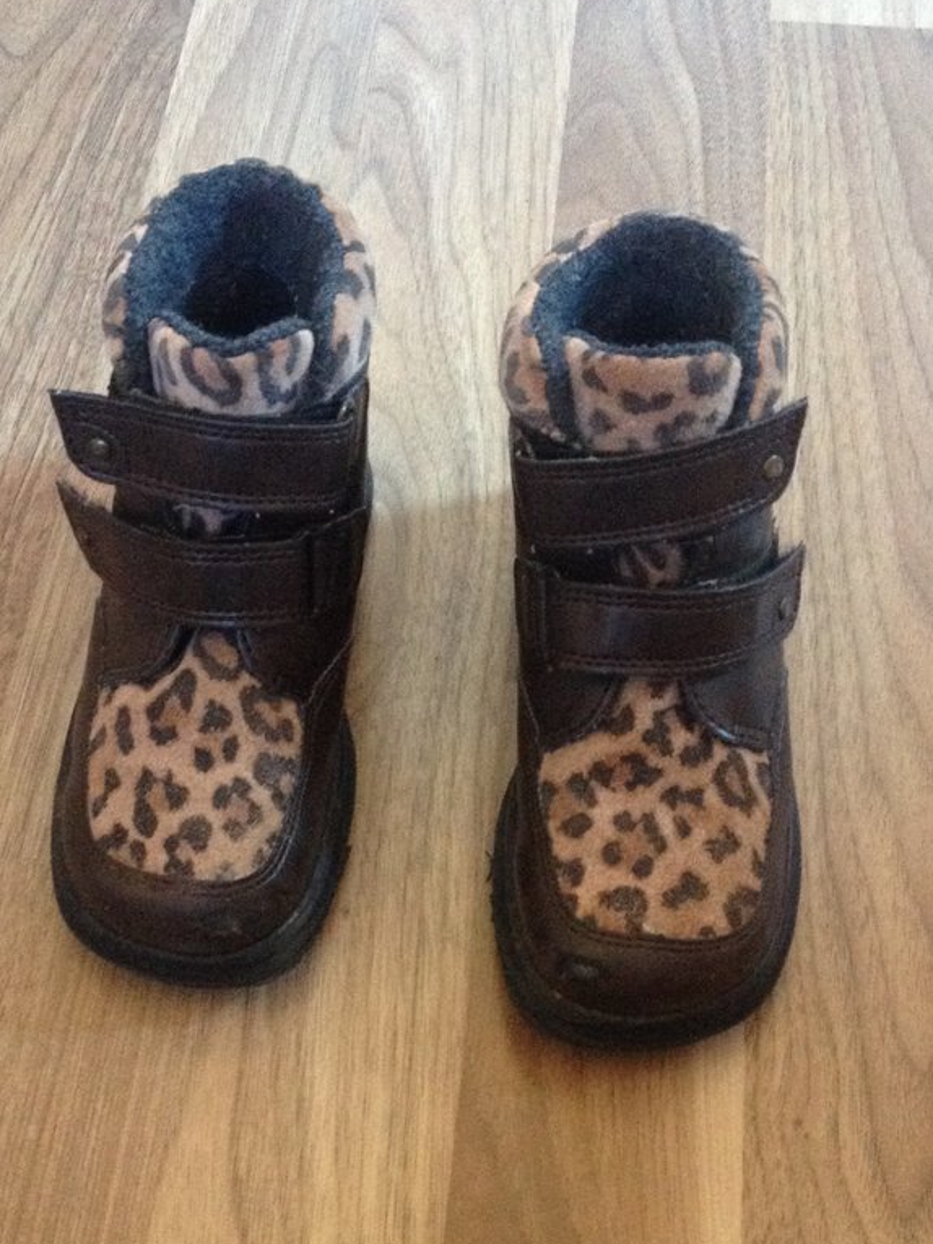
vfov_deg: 31.5
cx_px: 475
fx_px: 2192
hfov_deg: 24.0
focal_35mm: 61
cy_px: 776
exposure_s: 1/15
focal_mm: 4.28
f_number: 2.4
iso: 400
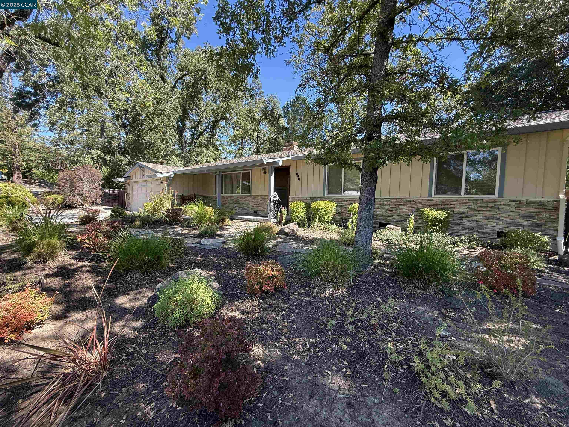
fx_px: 230
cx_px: 284
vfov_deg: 85.7
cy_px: 214
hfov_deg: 102.1
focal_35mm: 14
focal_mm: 2.22
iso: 50
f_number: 2.2
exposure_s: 1/228
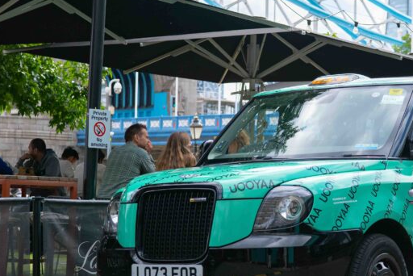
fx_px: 1148
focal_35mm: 100
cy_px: 111
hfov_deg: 20.1
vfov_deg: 13.7
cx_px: 351
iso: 640
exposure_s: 1/1600
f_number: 3.5
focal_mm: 50
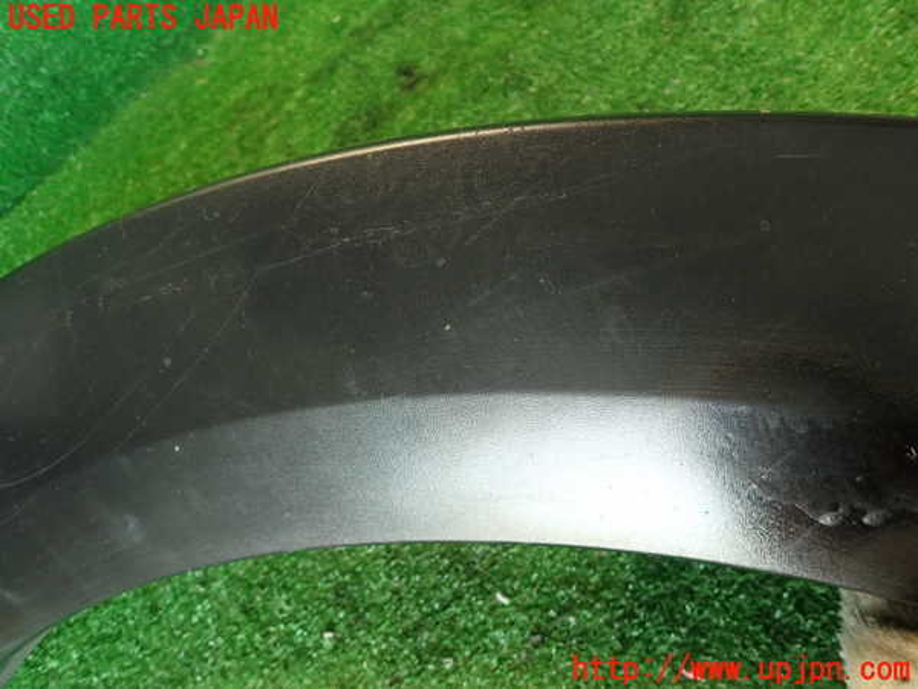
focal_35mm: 25
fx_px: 663
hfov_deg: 69.4
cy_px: 344
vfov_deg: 54.9
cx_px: 459
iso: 250
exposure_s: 1/30
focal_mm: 4.5
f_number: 2
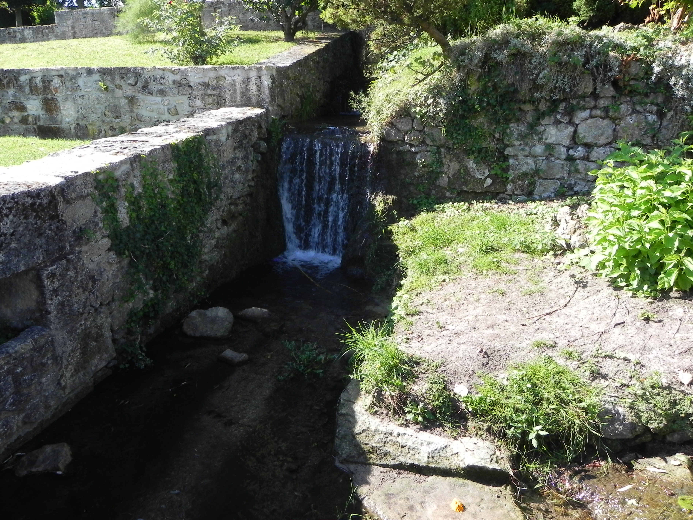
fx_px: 521
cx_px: 346
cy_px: 260
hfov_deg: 67.3
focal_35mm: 26
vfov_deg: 53.1
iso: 160
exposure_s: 1/154
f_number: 5
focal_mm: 4.6
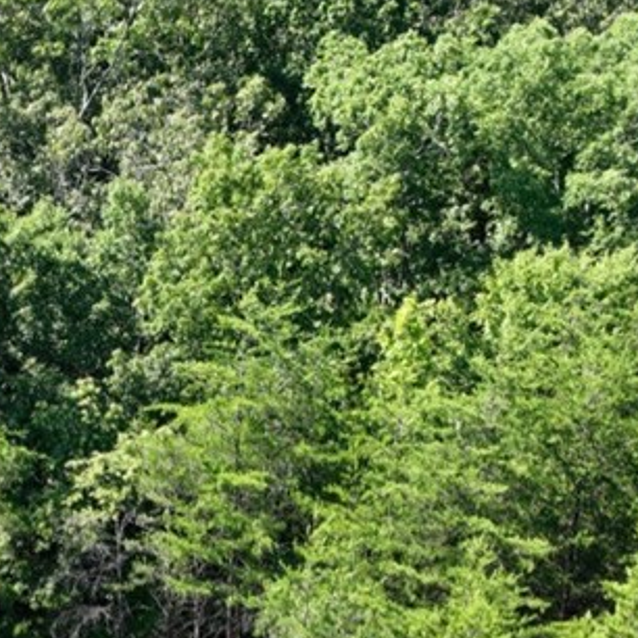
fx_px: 1480
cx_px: 2
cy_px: 716
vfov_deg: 22.8
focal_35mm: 71
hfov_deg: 23.3
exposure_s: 1/80
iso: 100
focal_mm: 12.29
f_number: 2.8
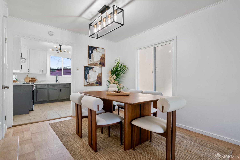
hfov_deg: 90.0
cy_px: 80
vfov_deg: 67.4
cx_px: 120
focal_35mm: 18
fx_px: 120
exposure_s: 1/5
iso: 400
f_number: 16
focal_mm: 18
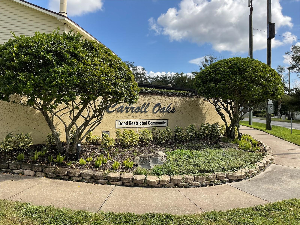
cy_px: 112
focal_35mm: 29
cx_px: 150
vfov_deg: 48.2
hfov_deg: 61.7
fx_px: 251
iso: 16
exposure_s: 1/1626
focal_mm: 3
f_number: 1.8
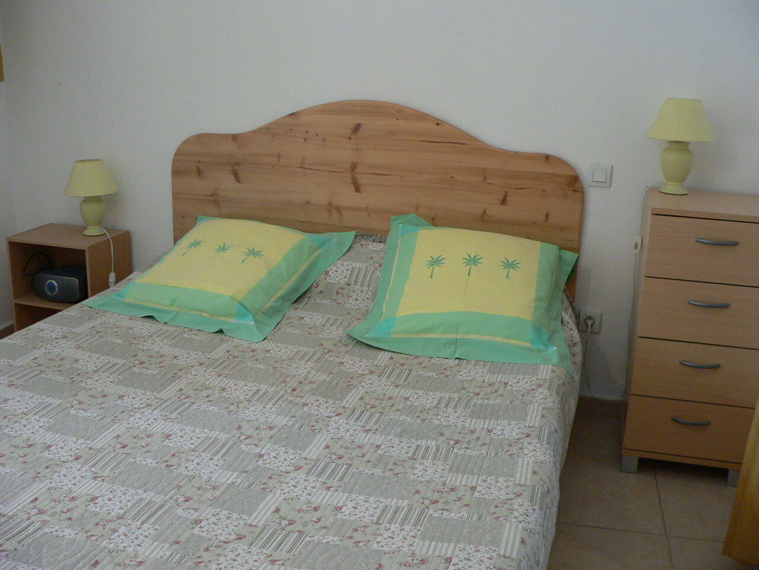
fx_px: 789
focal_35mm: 36
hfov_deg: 51.4
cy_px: 285
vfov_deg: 39.7
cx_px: 380
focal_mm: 6
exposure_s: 1/8
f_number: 2.8
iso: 200
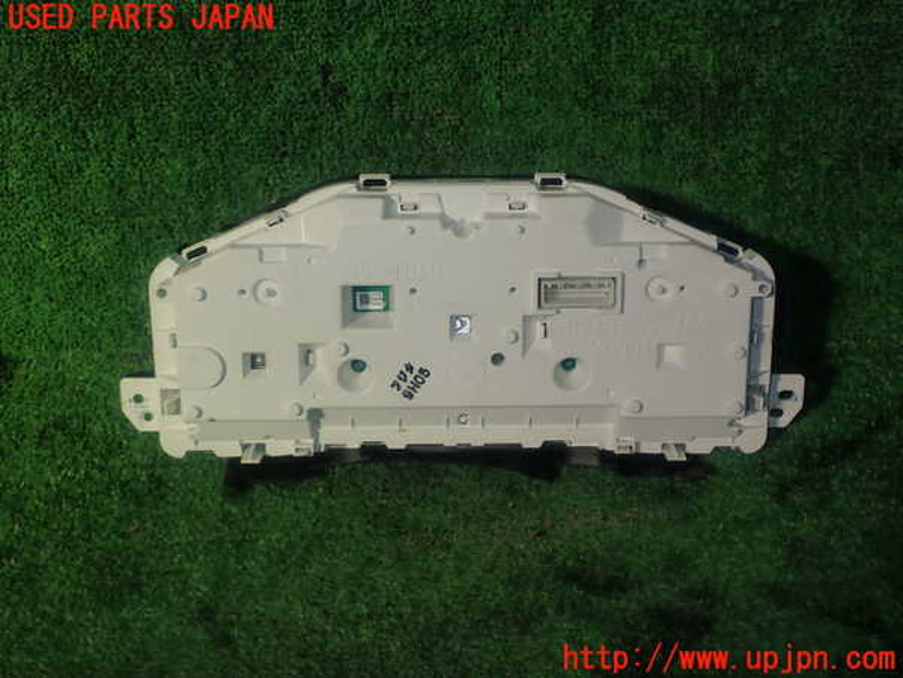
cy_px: 339
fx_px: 1226
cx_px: 452
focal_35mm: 47
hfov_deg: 40.4
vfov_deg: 30.9
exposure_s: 1/50
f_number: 9
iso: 100
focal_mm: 8.4
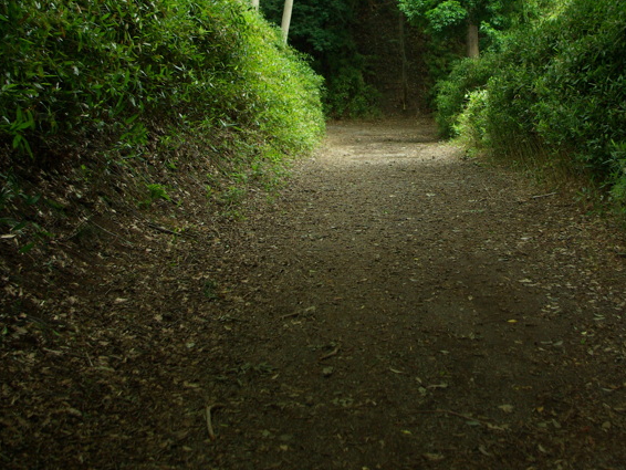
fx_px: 850
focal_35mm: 47
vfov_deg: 30.2
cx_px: 382
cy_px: 97
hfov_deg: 40.2
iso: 400
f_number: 3.5
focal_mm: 18
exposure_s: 1/50
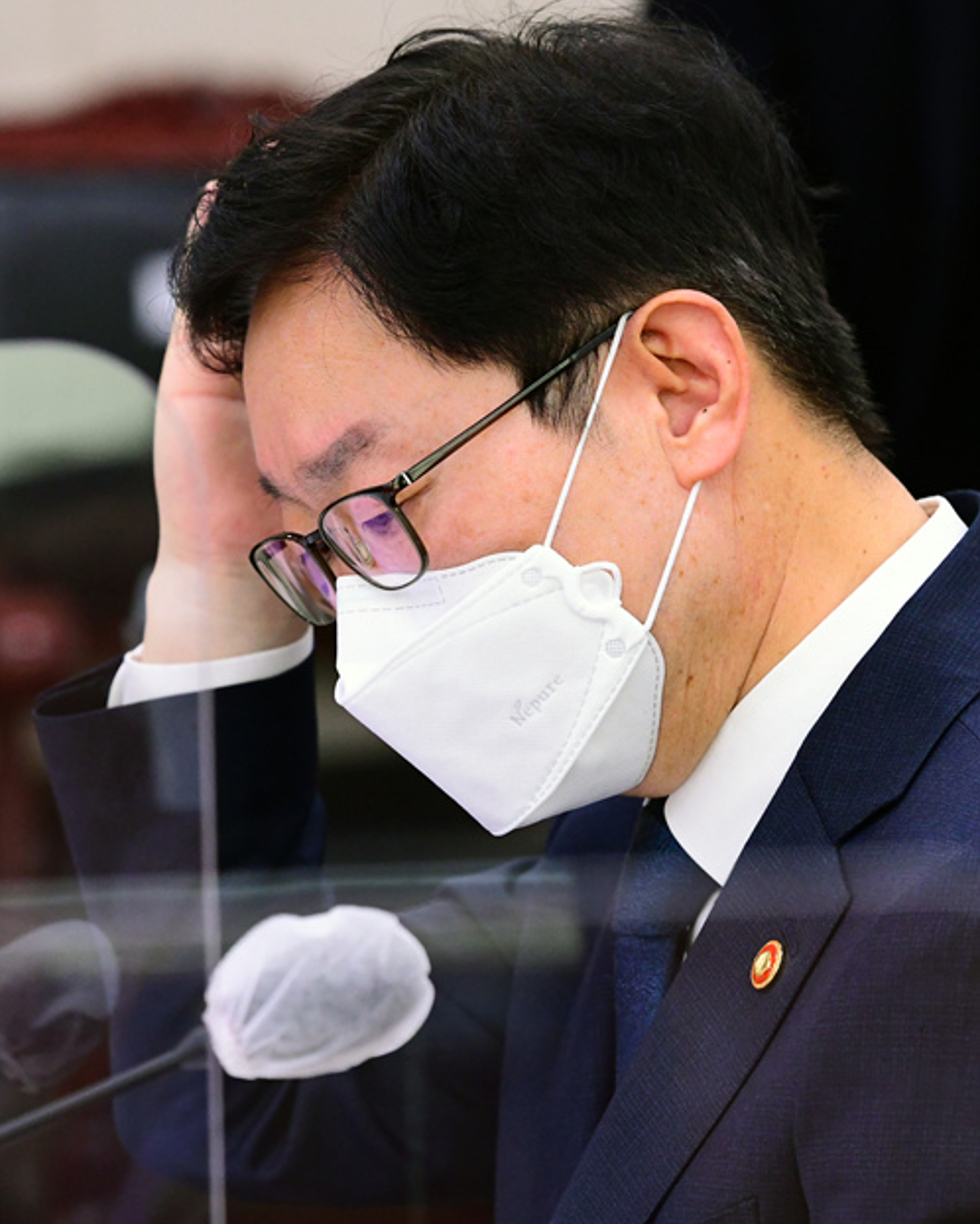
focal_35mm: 181
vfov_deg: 10.7
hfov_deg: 8.5
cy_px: 701
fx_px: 6559
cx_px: 490
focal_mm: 160
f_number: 4.5
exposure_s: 1/250
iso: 2500
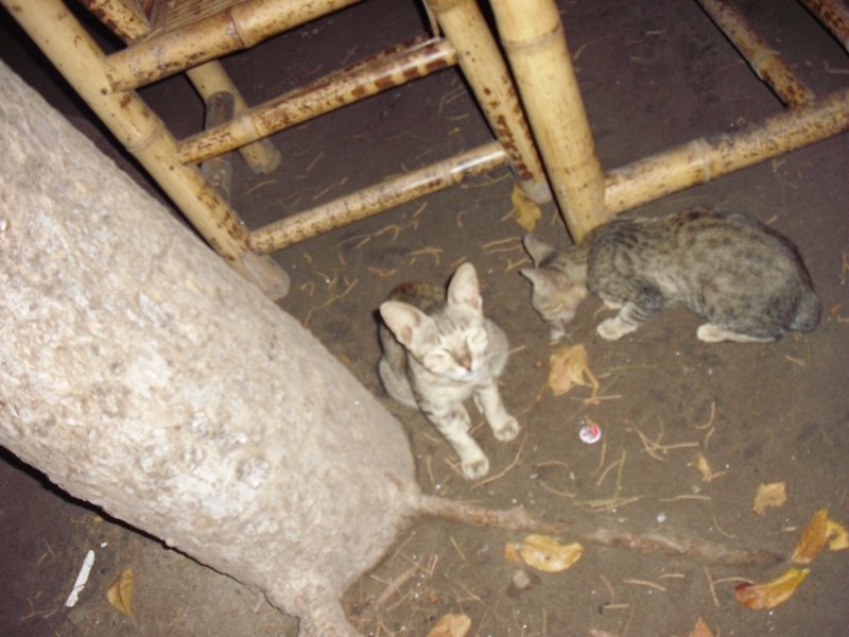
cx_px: 424
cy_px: 318
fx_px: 932
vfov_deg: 37.7
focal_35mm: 38
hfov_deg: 49.0
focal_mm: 6.2
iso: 200
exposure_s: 1/60
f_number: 2.8
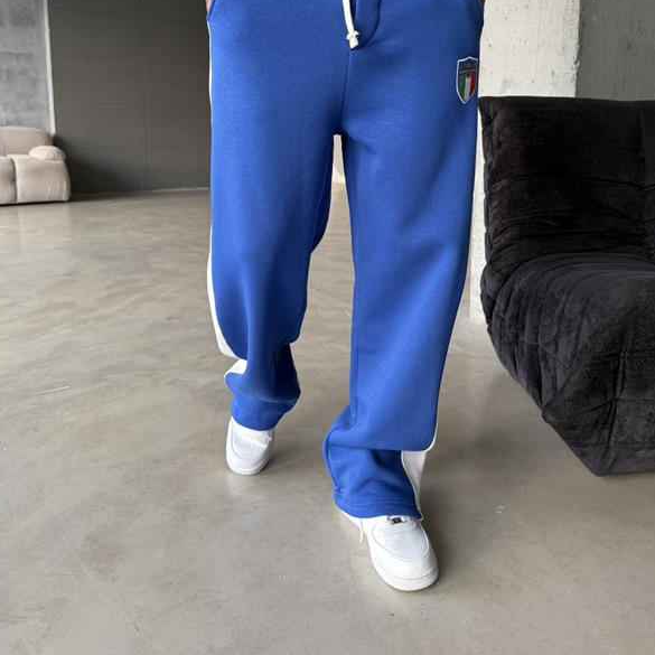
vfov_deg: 54.7
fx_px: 621
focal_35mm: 29
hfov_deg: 55.6
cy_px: 226
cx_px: 327
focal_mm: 6.76
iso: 125
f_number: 1.78
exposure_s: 1/121
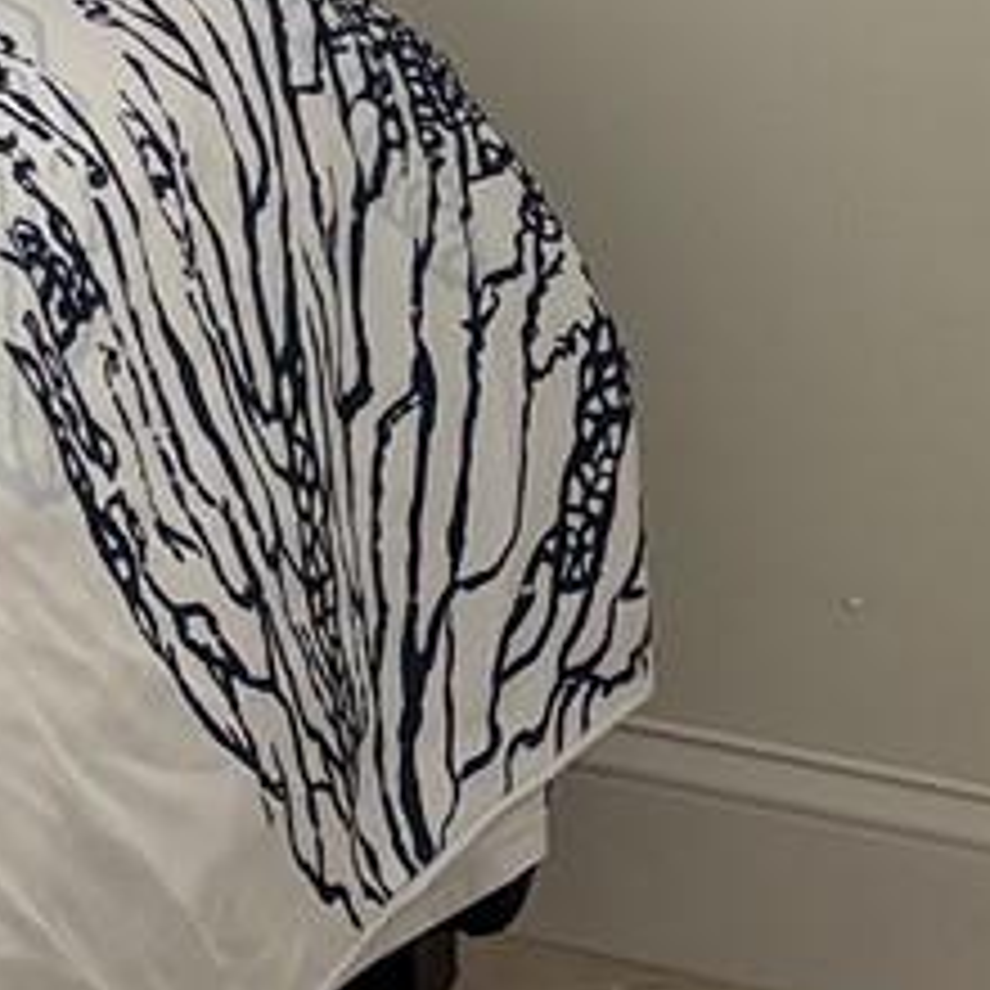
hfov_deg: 9.9
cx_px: -828
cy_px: -1022
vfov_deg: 9.7
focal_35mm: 167
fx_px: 5404
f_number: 1.6
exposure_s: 1/113
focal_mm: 5.96
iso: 125
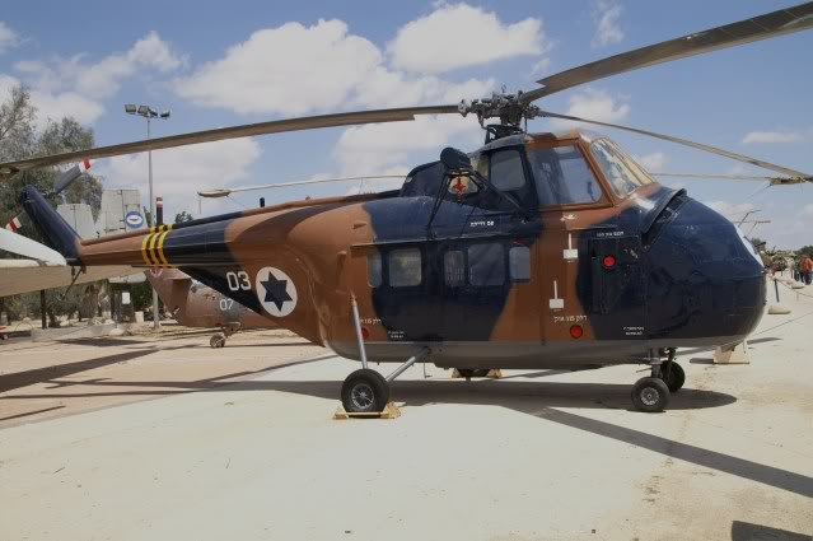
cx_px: 406
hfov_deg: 57.3
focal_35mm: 33
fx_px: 745
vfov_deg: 39.9
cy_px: 270
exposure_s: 1/200
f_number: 10
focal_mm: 22
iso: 100
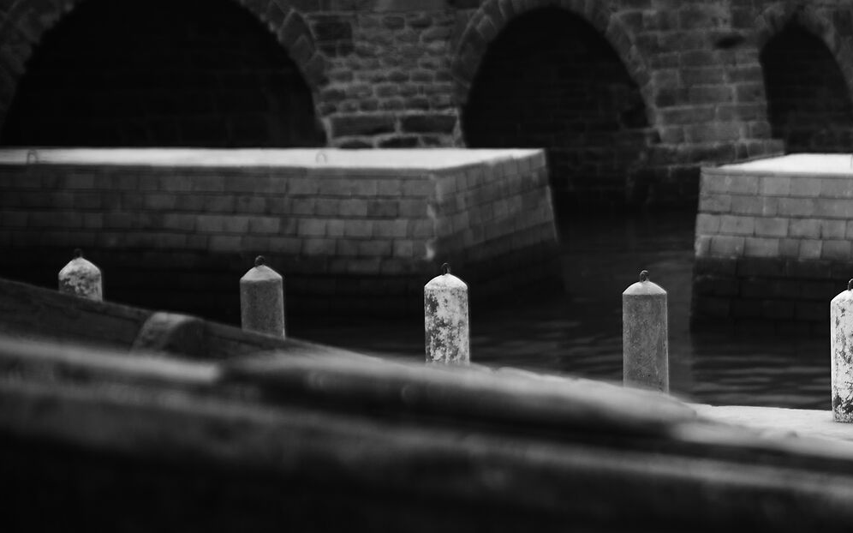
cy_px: 261
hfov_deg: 11.9
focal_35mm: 172
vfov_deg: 7.6
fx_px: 3998
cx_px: 1013
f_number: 2.8
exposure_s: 1/2500
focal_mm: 70
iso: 100
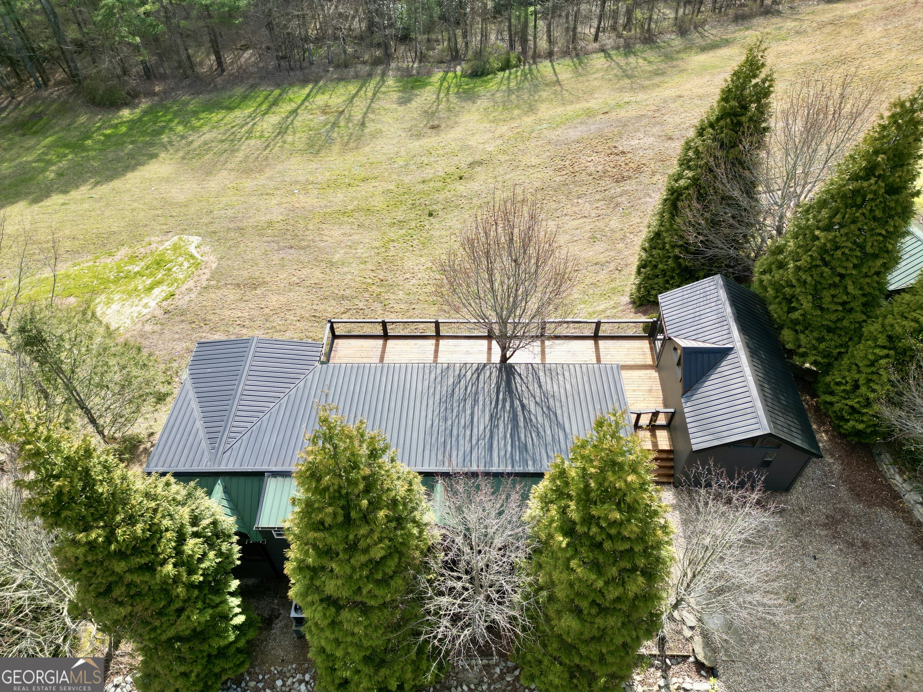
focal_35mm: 24
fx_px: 640
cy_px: 346
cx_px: 462
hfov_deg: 71.6
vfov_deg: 56.8
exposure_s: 1/1000
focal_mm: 6.72
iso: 130
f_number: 1.7
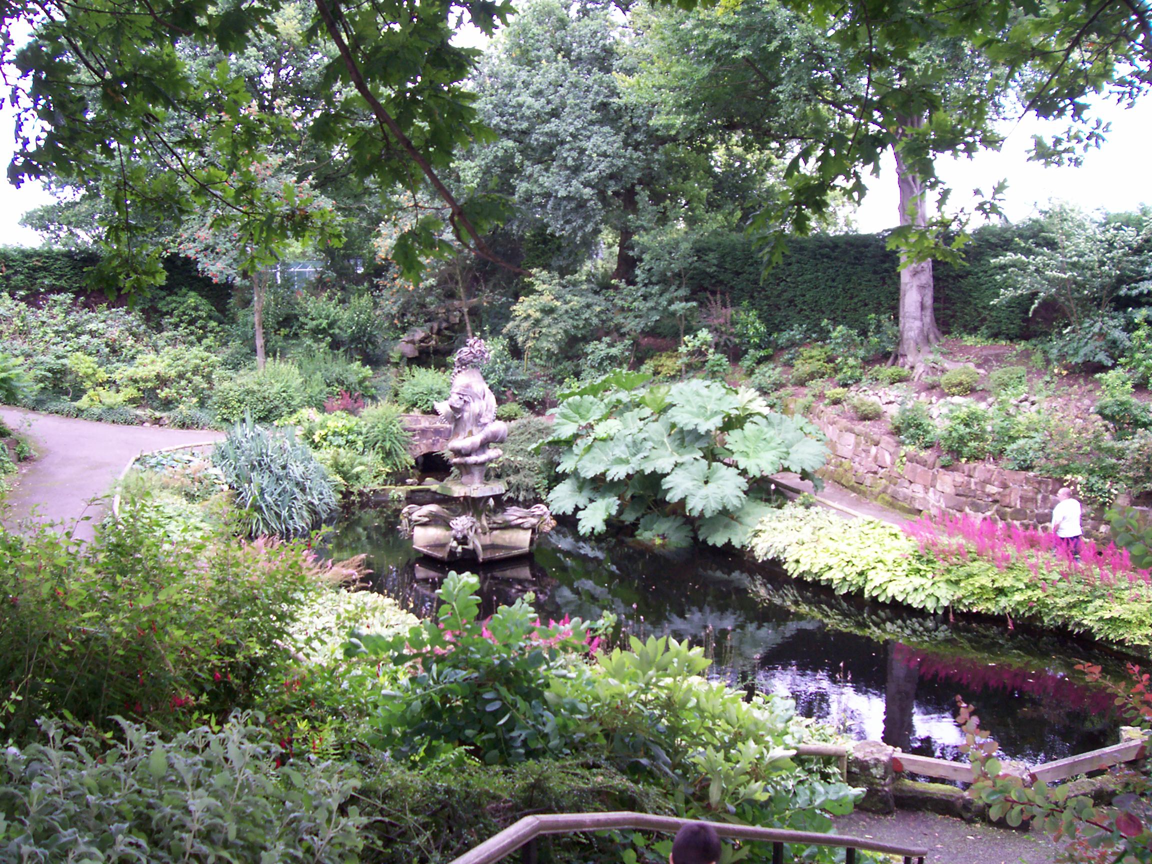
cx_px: 576
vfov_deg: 41.8
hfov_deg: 54.0
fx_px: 1131
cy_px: 432
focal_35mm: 34
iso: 80
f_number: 2.7
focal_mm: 5.6
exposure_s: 1/105
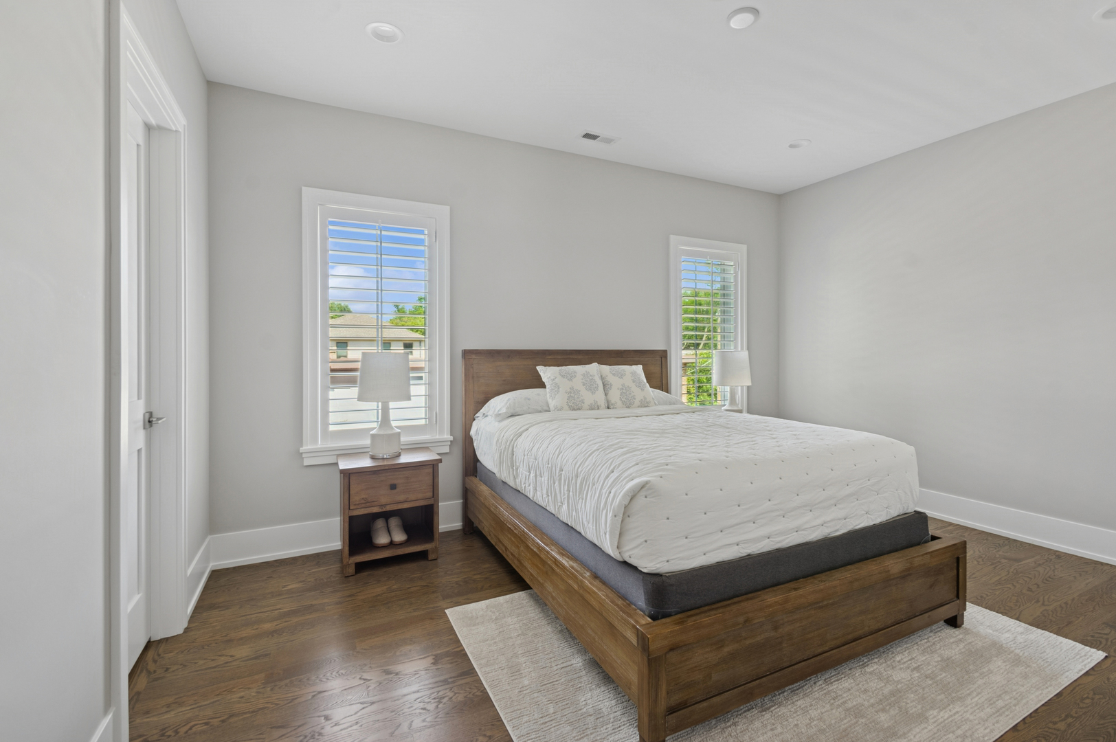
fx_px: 465
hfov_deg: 100.4
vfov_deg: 77.2
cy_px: 371
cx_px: 558
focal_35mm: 15
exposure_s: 1/3.33
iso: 200
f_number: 11
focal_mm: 10
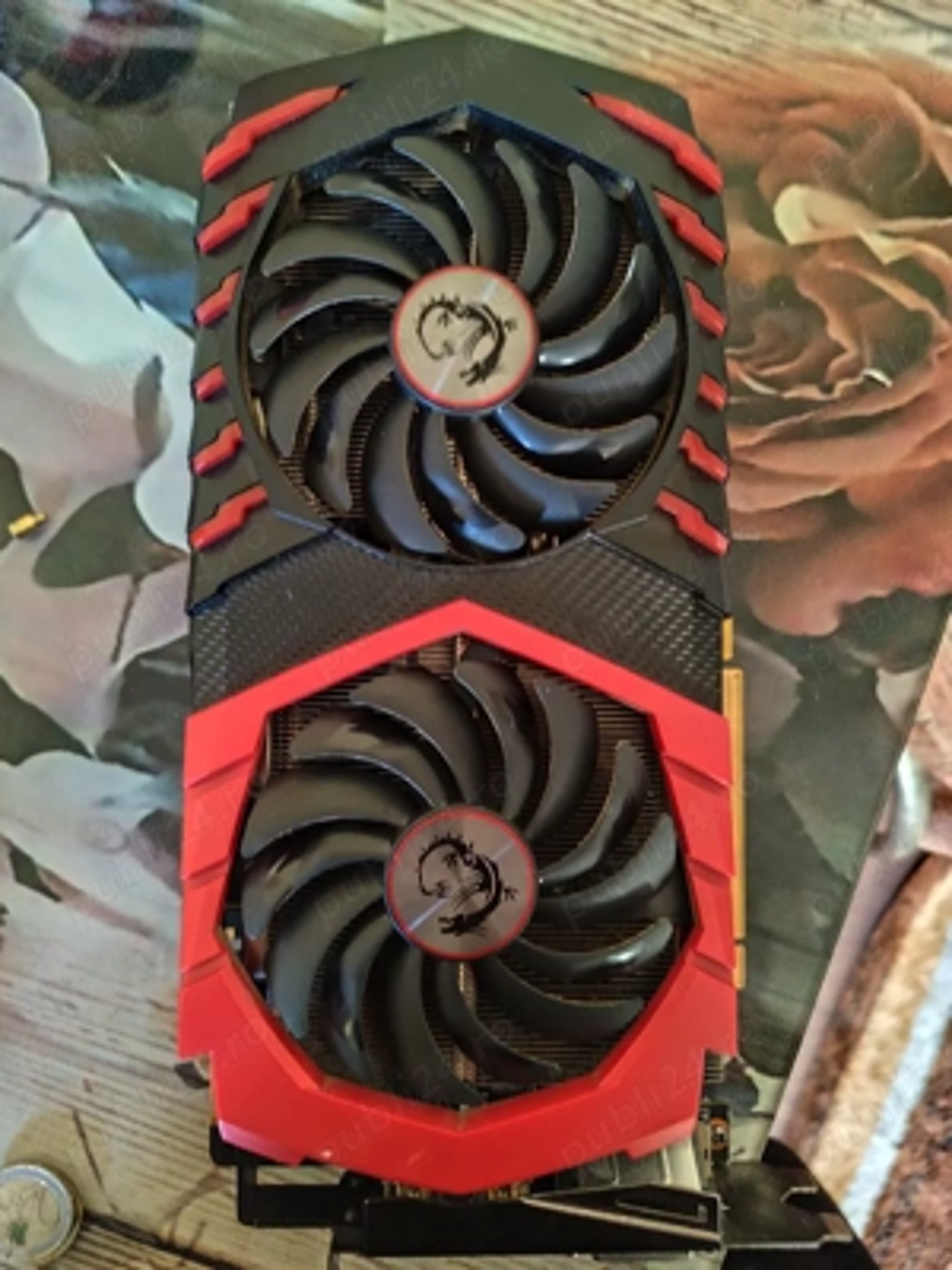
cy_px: 635
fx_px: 843
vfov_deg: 73.9
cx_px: 476
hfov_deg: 58.9
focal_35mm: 23
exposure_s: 1/15.2
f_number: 1.65
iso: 4000
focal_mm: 6.19
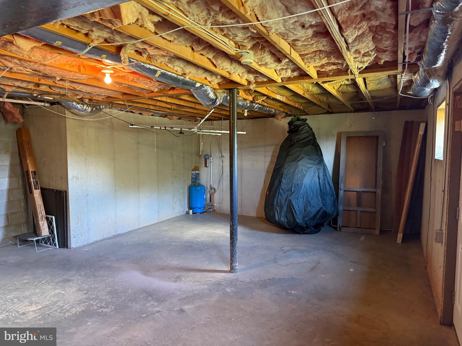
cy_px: 173
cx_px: 231
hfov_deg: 71.6
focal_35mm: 24
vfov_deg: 56.8
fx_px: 320
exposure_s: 1/40
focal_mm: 6.76
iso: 640
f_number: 1.78
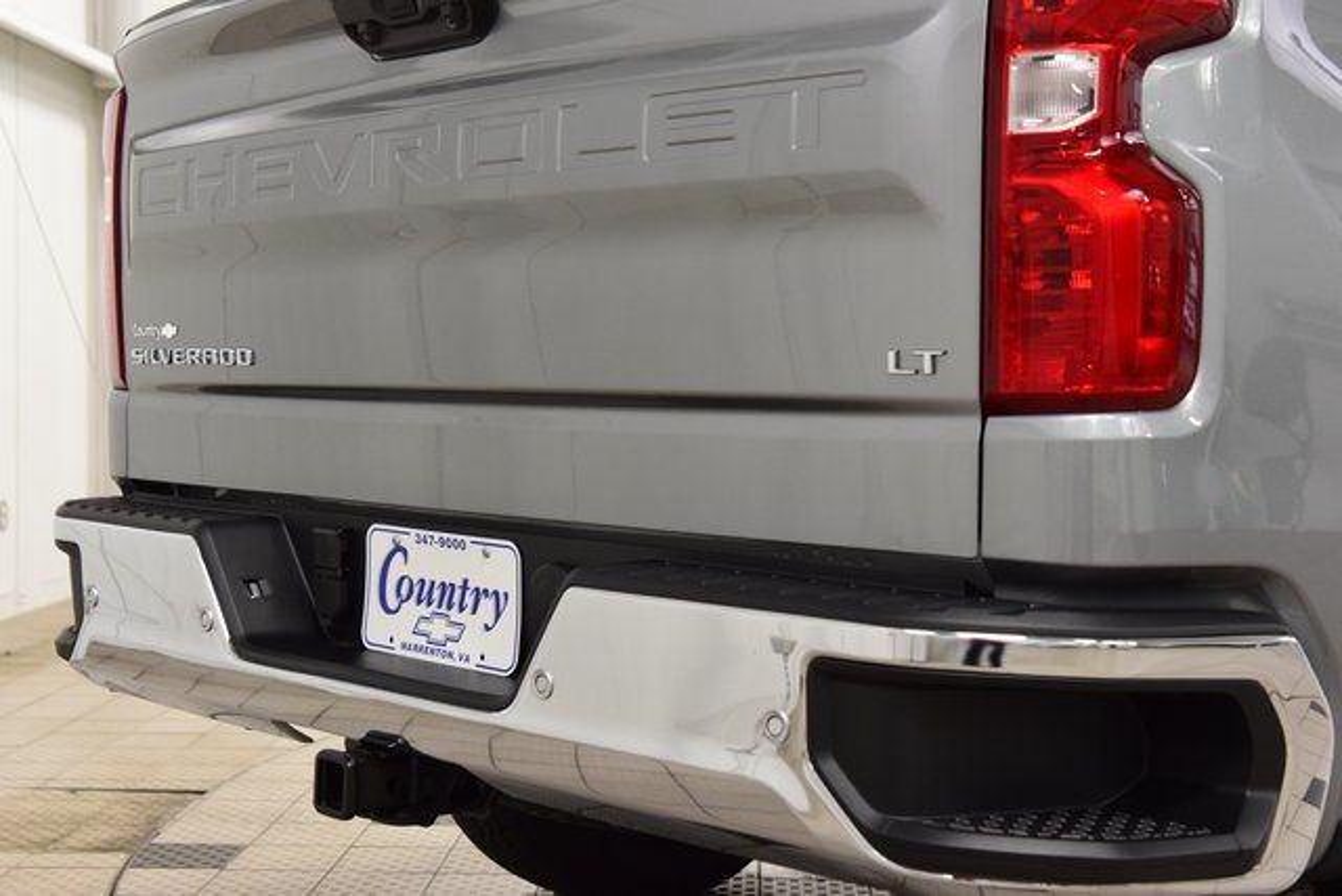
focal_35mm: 54
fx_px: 2013
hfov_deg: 36.9
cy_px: 448
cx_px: 671
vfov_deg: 25.1
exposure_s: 1/60
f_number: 5
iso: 1600
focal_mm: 36
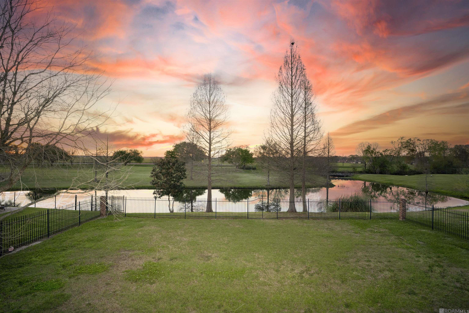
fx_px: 208
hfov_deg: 96.7
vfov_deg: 73.7
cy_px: 156
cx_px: 234
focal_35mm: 16
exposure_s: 1/100
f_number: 9
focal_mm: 16
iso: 500
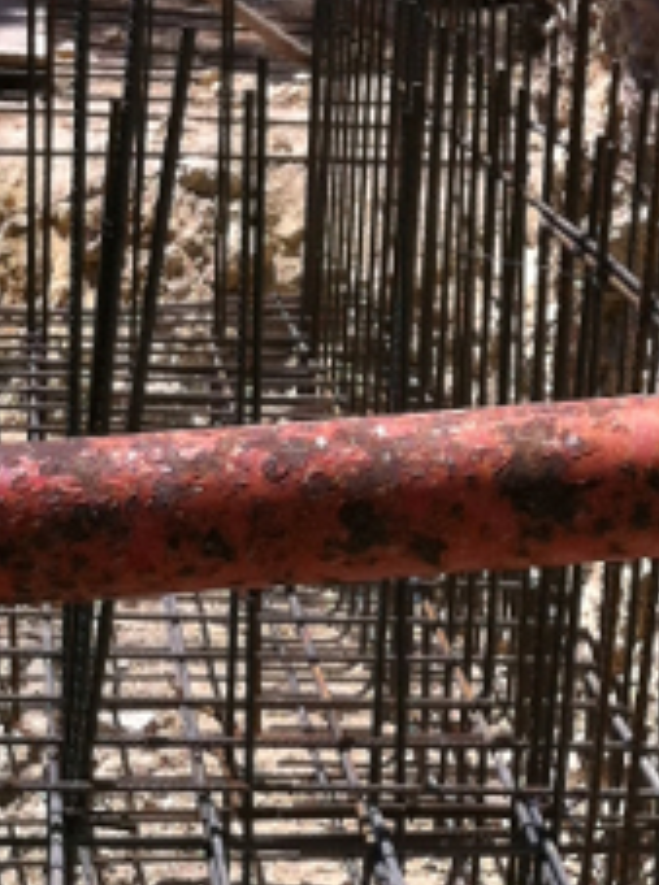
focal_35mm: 139
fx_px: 3545
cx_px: 355
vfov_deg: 13.8
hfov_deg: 10.6
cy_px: 1099
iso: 80
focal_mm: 3.85
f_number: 2.8
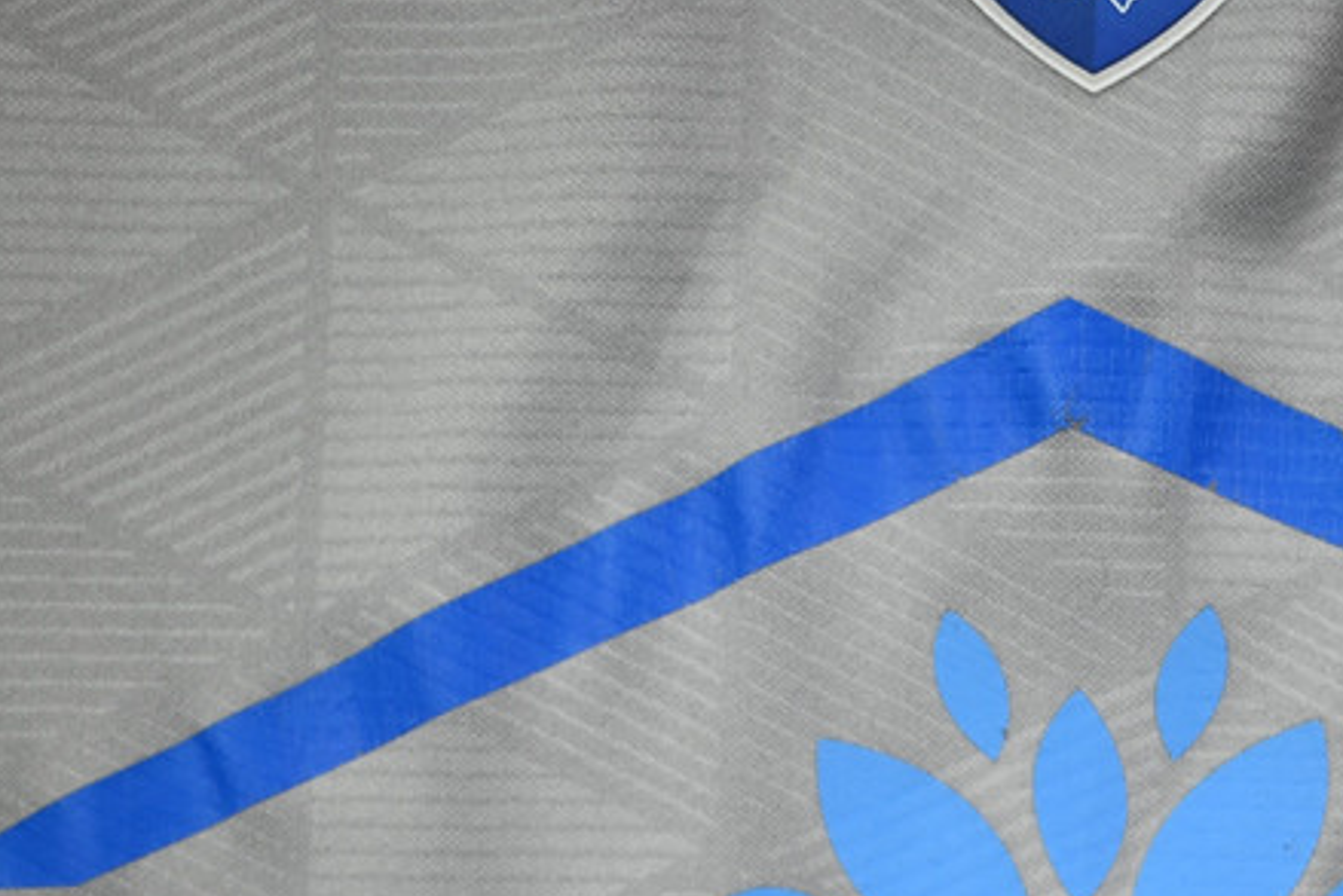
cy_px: 1003
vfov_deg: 17.7
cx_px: 1063
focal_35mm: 74
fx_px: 2767
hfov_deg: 26.8
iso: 200
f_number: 4.8
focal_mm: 32.5
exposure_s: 1/125
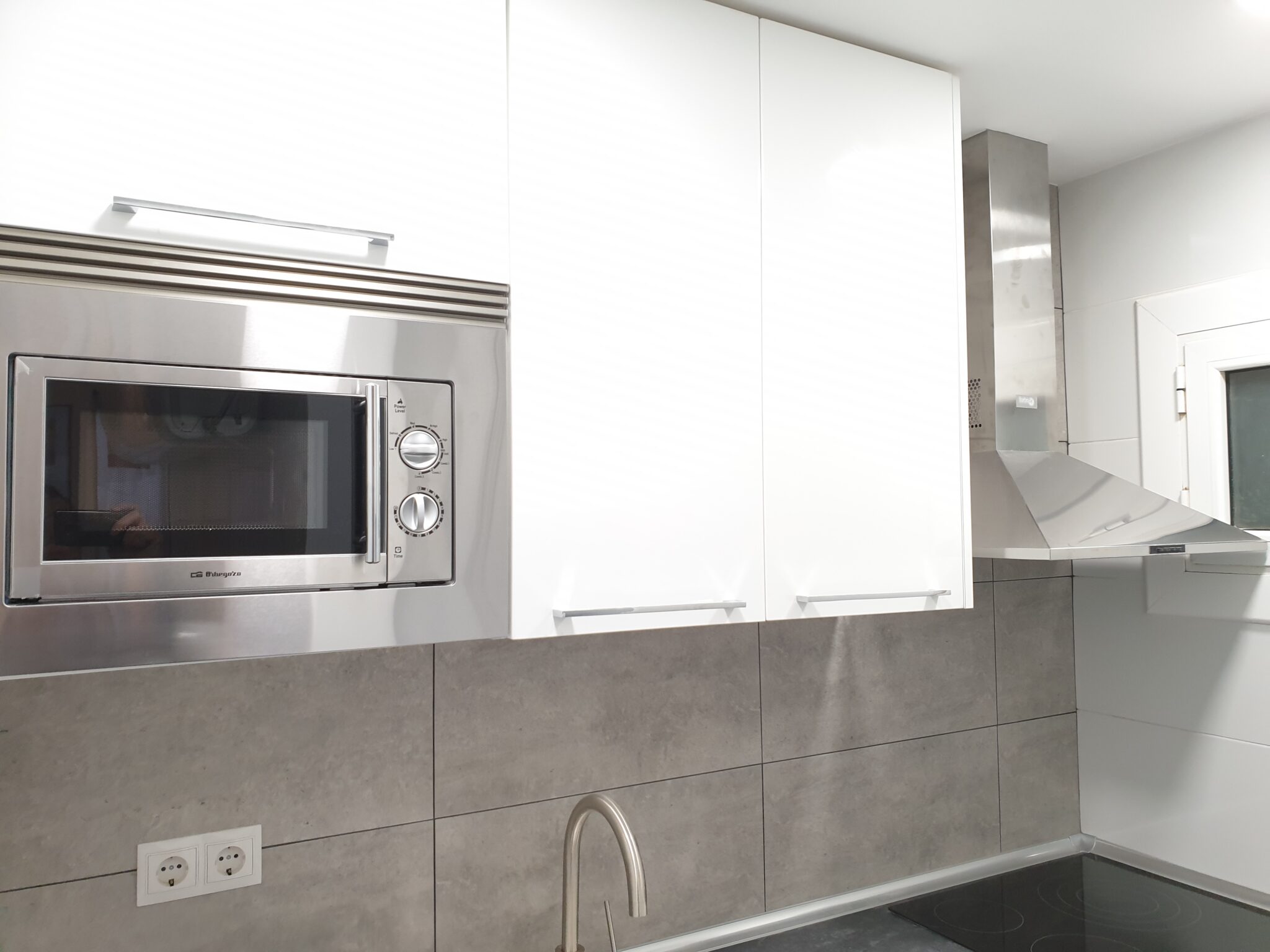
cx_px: 635
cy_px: 476
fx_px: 954
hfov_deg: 67.3
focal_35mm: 26
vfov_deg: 53.1
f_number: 2.4
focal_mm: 4.3
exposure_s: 1/50
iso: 200
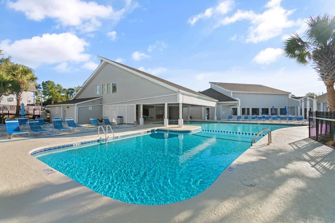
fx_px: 140
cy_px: 112
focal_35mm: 15
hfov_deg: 100.4
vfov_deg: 77.3
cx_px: 168
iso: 100
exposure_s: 1/160
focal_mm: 10
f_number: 6.3
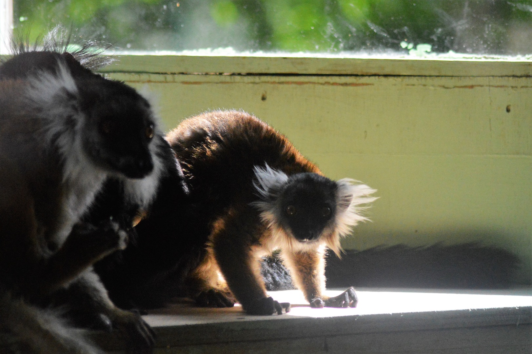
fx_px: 3323
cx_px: 266
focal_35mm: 225
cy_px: 177
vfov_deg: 6.1
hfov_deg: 9.2
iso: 3200
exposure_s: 1/3200
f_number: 4.5
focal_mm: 150
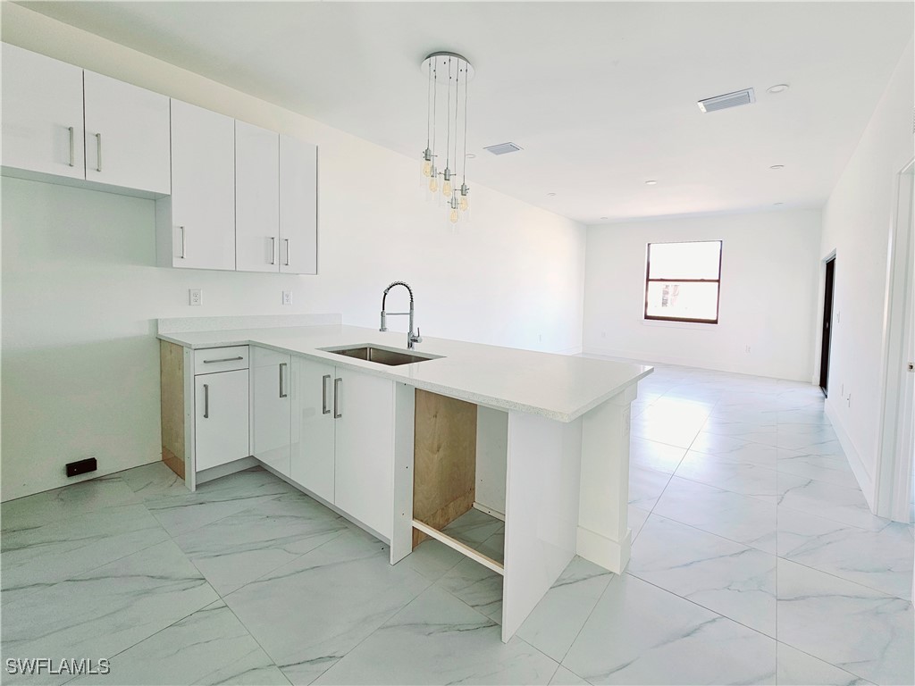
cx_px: 458
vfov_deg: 89.9
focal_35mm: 13
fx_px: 344
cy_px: 343
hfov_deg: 106.2
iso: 64
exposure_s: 1/60.2
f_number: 2.2
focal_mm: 2.2
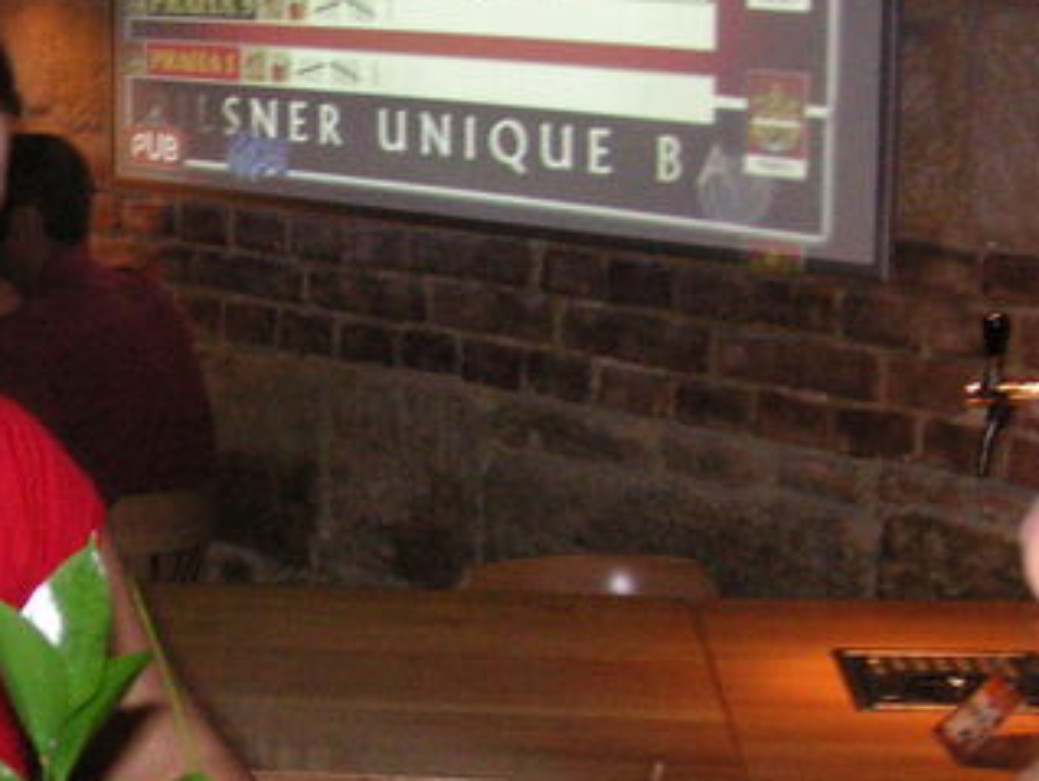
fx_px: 2794
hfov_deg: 20.3
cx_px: -36
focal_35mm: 93
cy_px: 412
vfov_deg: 15.9
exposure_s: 1/45
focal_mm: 6.1
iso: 160
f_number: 2.8
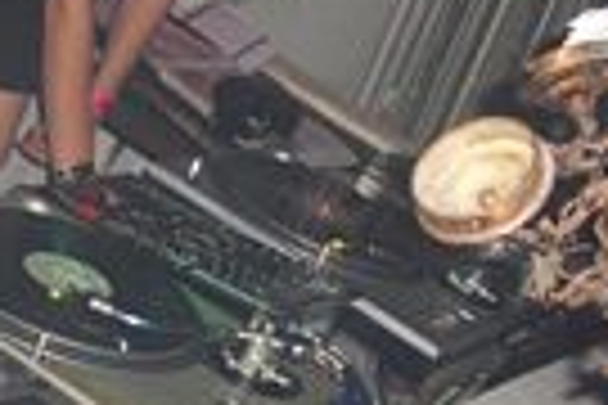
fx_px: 1908
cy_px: 389
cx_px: 131
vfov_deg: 12.0
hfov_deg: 18.0
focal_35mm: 113
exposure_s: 1/30
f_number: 2.8
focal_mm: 8
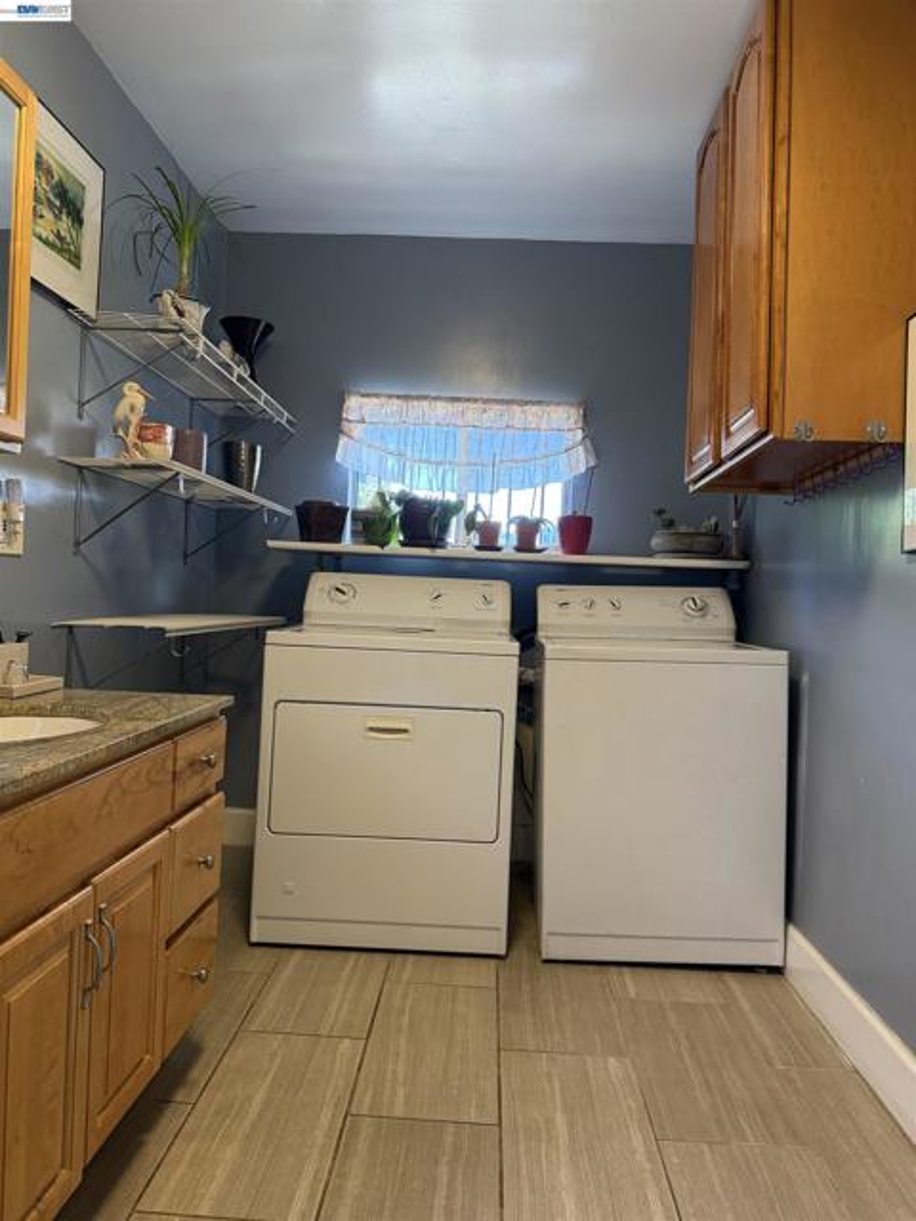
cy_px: 610
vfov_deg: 71.6
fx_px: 847
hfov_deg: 56.8
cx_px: 458
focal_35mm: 24
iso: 400
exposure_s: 1/120
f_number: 1.78
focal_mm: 6.76
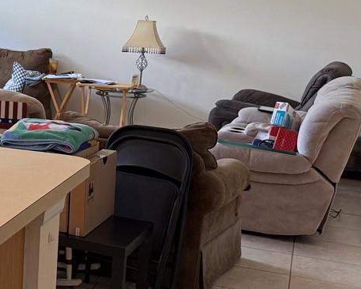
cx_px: -182
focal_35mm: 80
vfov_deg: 19.1
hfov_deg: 20.4
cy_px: 89
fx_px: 855
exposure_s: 1/120
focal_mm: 6.76
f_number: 1.78
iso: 160
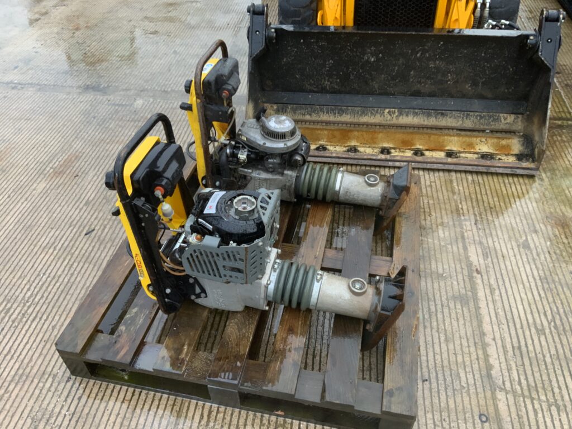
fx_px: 479
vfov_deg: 48.2
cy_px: 214
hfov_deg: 61.7
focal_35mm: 29
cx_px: 286
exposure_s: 1/60
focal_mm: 3
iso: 100
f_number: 1.8
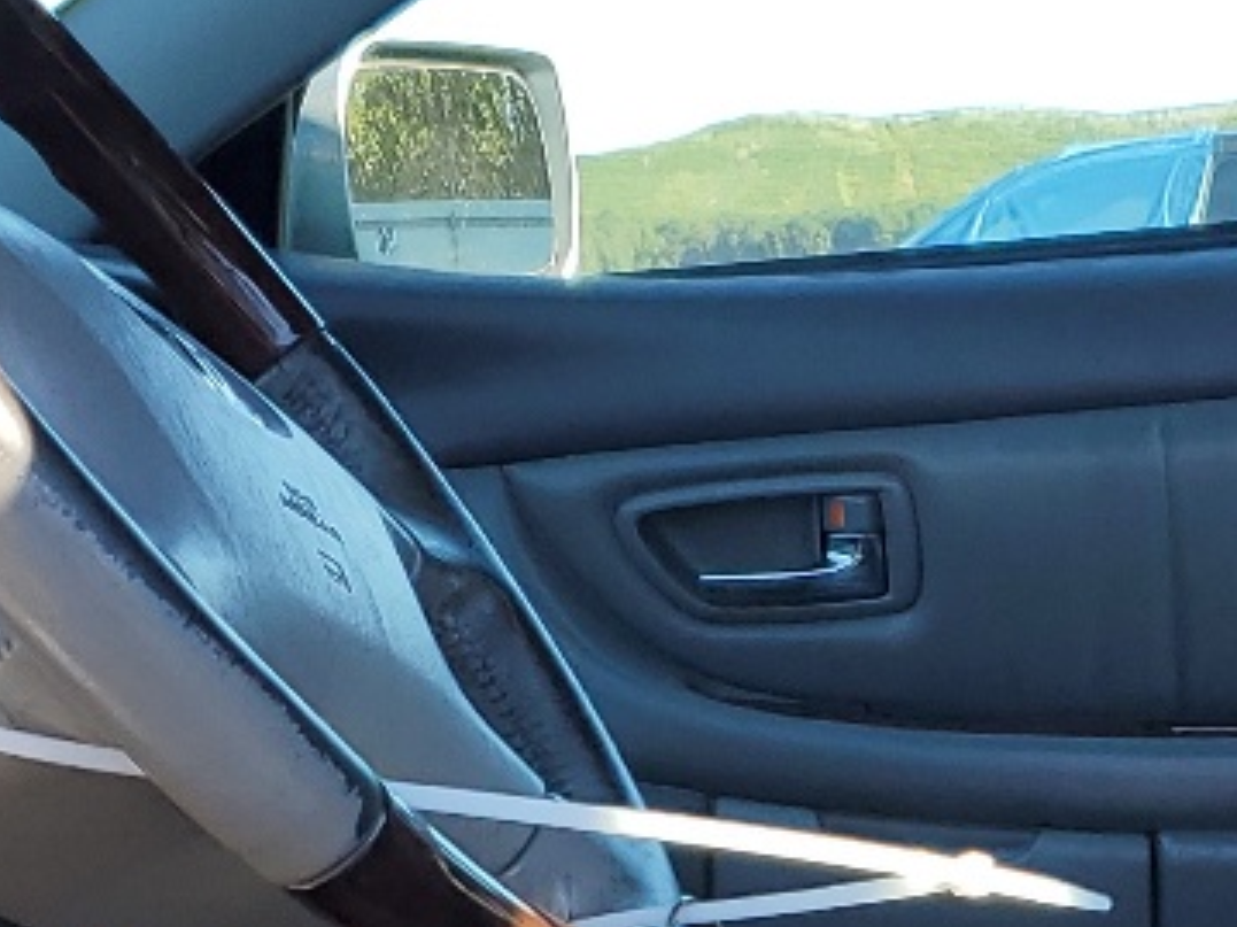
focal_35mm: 116
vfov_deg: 12.3
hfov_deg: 16.8
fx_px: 4144
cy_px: 1282
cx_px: 1023
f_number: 1.5
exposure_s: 1/455
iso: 50
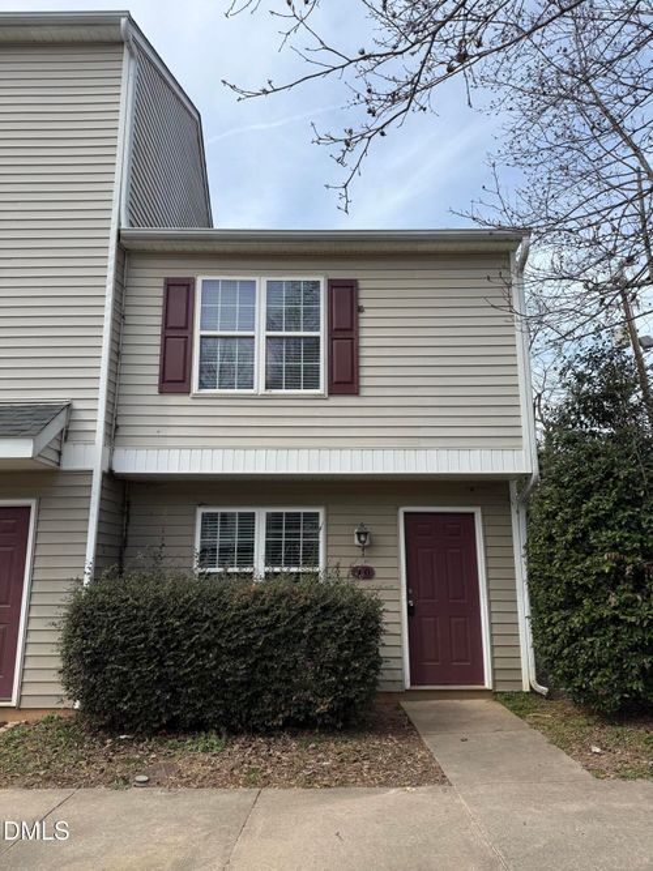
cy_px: 436
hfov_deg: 56.8
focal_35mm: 24
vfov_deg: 71.6
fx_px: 604
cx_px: 326
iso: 80
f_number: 1.78
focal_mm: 6.76
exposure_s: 1/3145
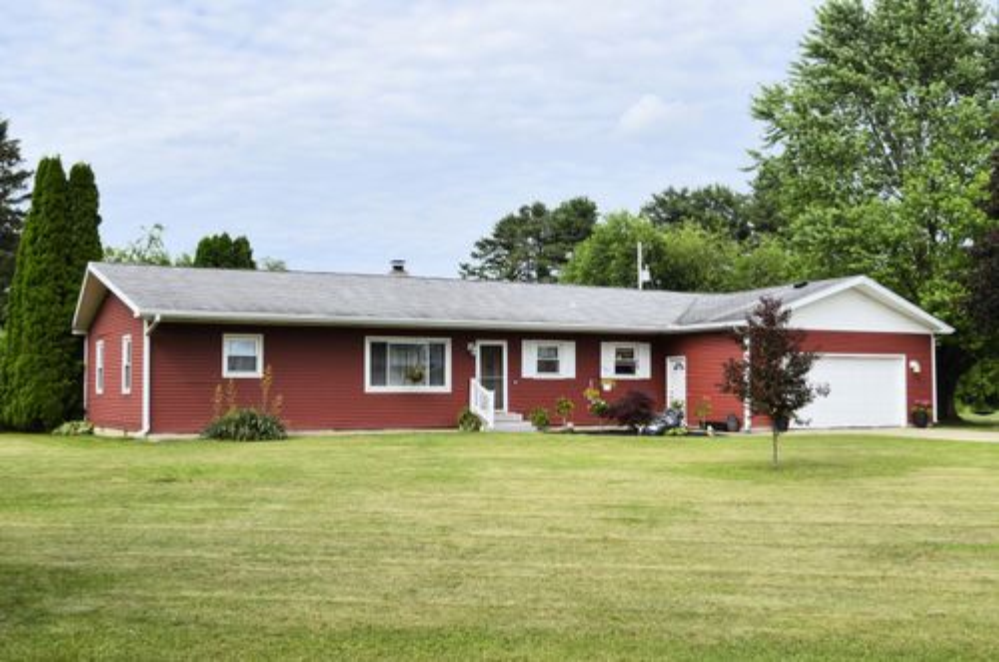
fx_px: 1080
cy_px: 331
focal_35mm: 39
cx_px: 500
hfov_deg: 49.6
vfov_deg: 34.1
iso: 125
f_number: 8
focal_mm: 26
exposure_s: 1/250
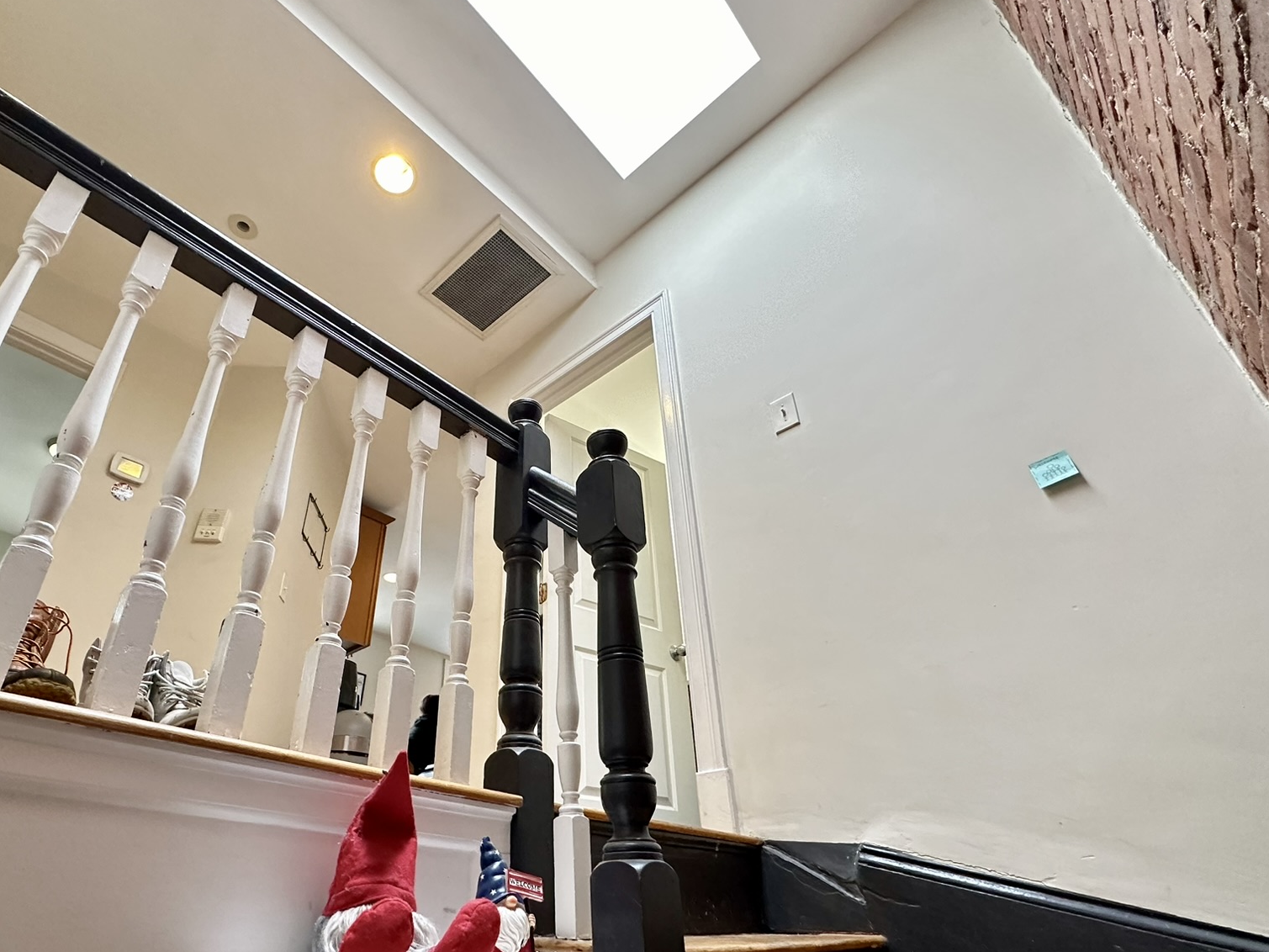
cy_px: 540
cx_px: 537
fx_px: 697
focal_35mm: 19
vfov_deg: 68.4
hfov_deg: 84.1
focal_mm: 2.22
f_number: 2.2
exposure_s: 1/97
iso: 320
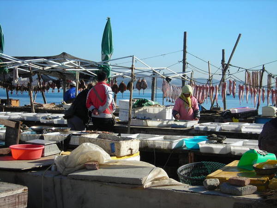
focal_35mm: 65
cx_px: 138
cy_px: 104
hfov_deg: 29.8
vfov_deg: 22.6
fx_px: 520
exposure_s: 1/412
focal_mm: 10.8
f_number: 3.9
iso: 50
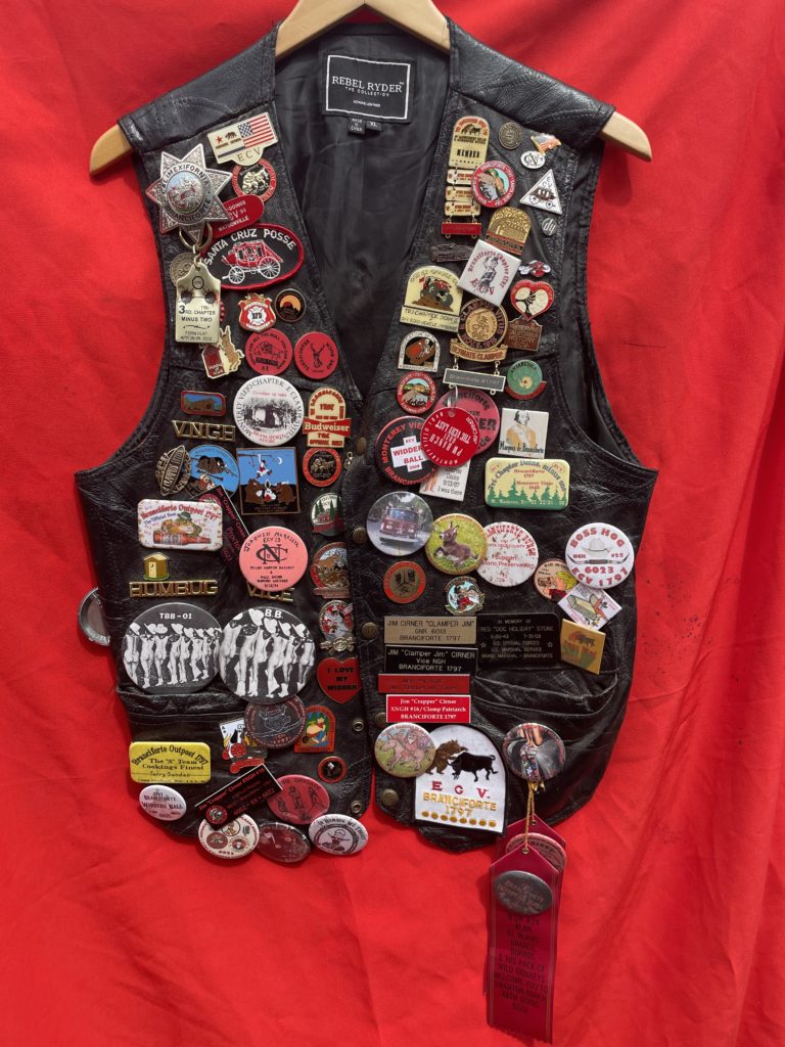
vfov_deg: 67.3
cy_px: 524
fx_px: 786
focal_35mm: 26
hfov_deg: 53.1
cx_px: 392
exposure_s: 1/1416
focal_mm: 4.2
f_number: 1.6
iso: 32
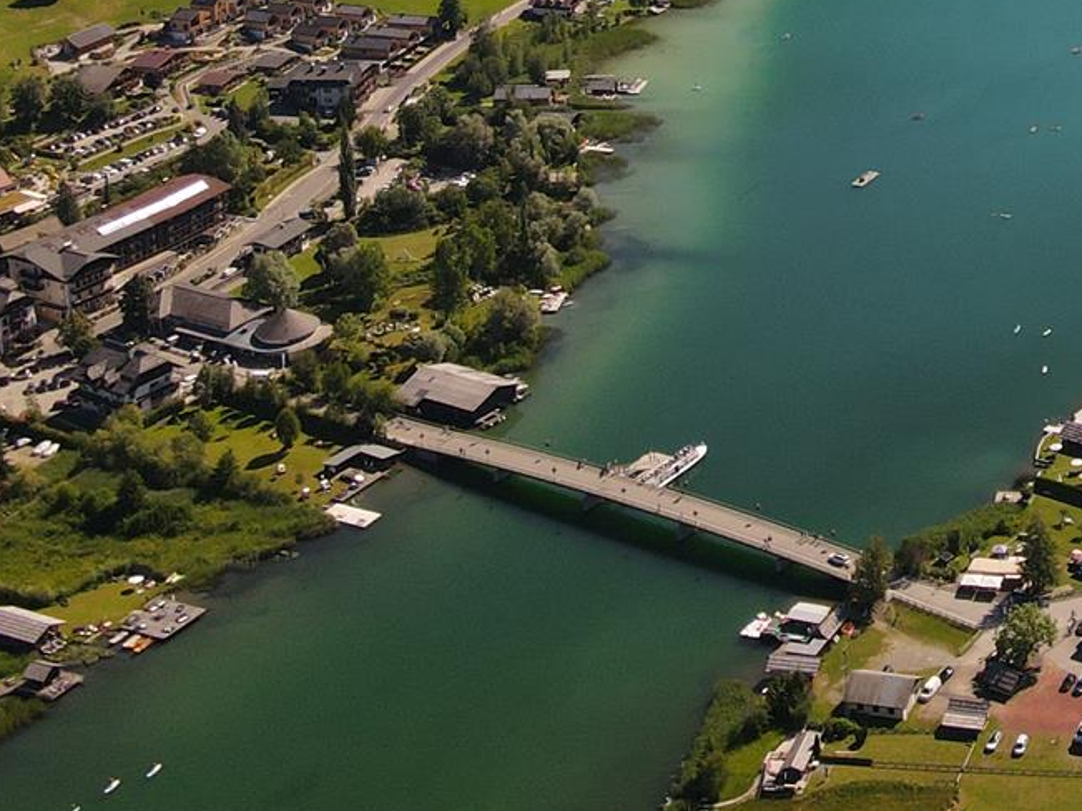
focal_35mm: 73
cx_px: 1303
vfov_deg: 18.2
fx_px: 2281
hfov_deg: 24.2
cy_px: -356
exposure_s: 1/15
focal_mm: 4.5
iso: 120
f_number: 2.8
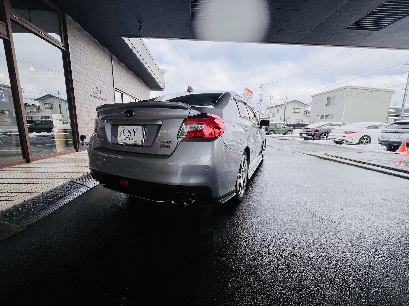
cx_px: 204
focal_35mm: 13
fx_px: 154
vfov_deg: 89.9
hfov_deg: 106.2
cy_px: 153
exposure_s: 1/407
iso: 32
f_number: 1.8
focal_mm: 1.57
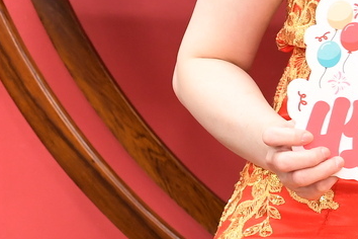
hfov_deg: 8.2
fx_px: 2357
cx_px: 750
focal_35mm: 237
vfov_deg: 5.8
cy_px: -54
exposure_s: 1/200
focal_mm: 35
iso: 800
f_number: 4.5
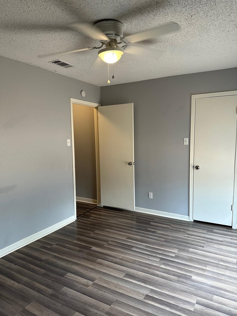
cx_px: 118
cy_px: 158
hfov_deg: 56.8
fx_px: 219
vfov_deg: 71.6
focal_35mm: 24
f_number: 1.78
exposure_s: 1/120
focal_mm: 6.86
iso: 160
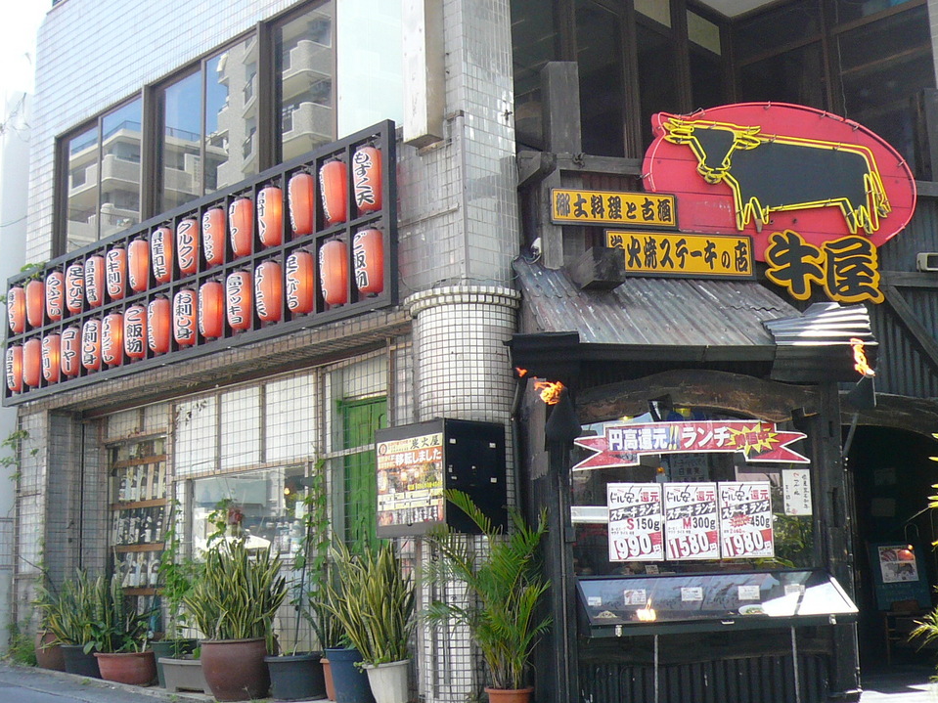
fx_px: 1273
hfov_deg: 40.4
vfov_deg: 30.9
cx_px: 477
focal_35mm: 47
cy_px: 368
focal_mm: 4.7
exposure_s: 1/200
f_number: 2.8
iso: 100
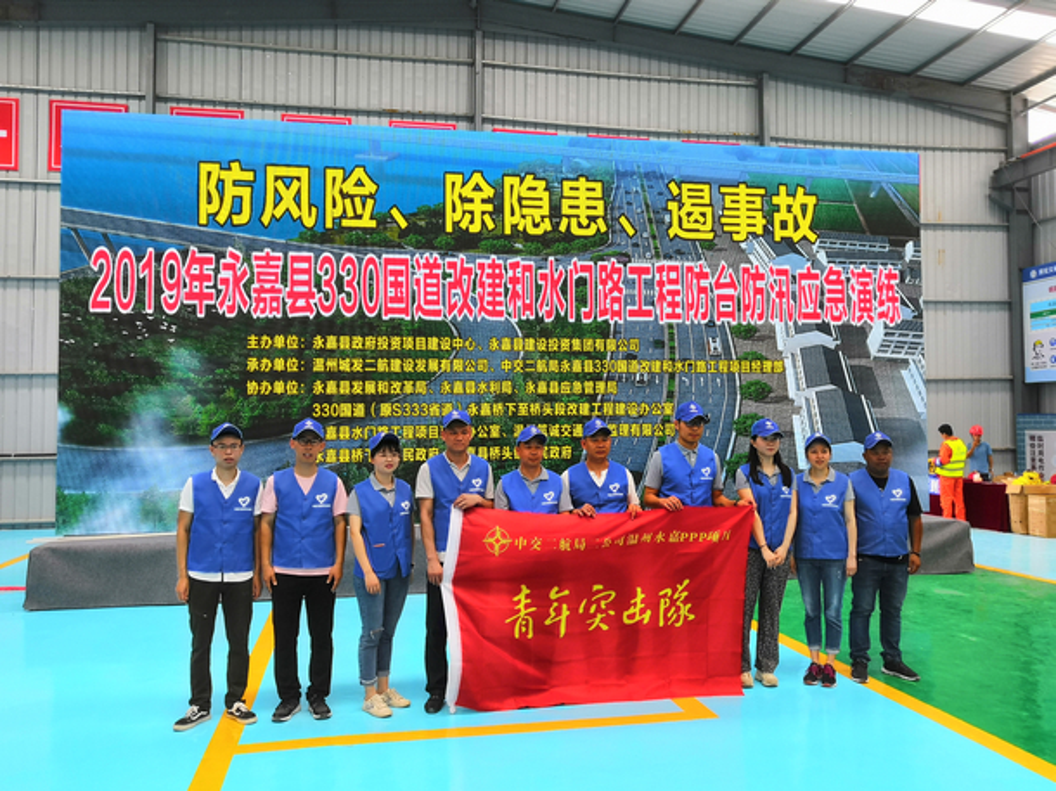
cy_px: 396
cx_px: 528
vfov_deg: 48.2
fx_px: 884
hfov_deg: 61.7
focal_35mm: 29
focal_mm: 3.95
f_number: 1.8
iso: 50
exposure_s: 1/130
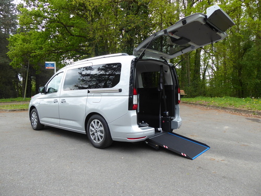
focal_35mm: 25
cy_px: 98
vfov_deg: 54.9
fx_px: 188
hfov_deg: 69.4
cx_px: 130
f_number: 3.3
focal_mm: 4.3
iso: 80
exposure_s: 1/200
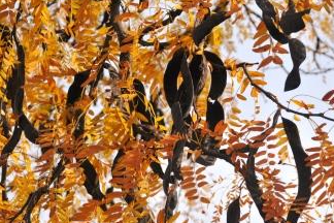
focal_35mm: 203
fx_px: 1883
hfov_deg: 10.1
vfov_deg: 6.8
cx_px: 196
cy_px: 142
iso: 320
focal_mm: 98
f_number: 10
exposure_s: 1/400
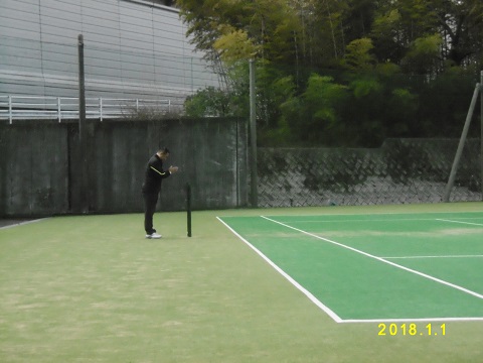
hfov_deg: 28.6
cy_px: 182
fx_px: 949
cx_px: 242
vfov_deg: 21.6
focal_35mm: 68
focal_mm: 12.1
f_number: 11
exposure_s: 1/500
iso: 1600
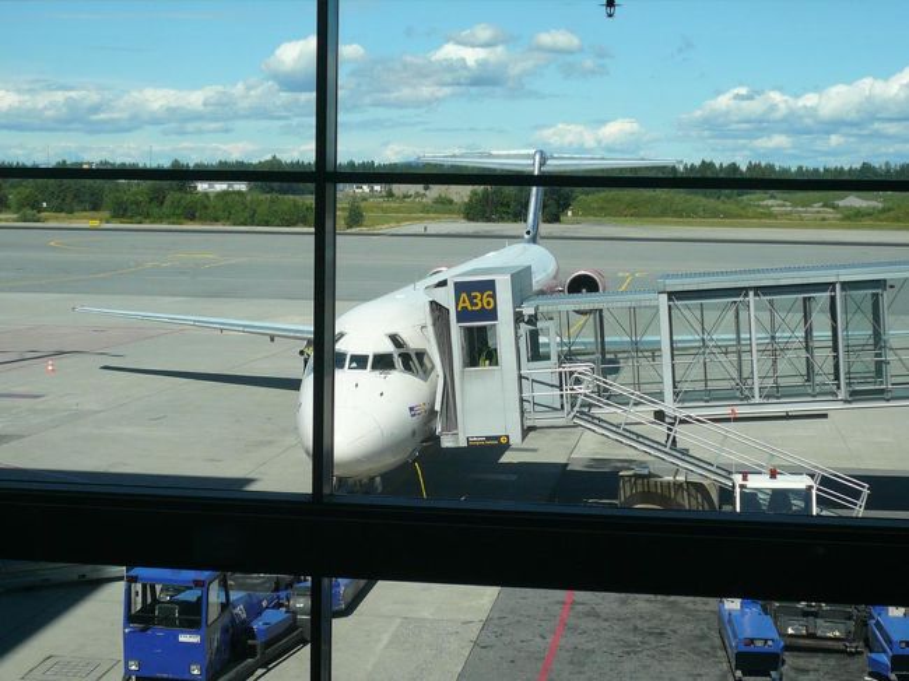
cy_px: 340
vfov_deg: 22.6
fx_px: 1706
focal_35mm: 65
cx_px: 454
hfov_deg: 29.8
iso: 100
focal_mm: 8.8
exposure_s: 1/800
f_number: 3.8
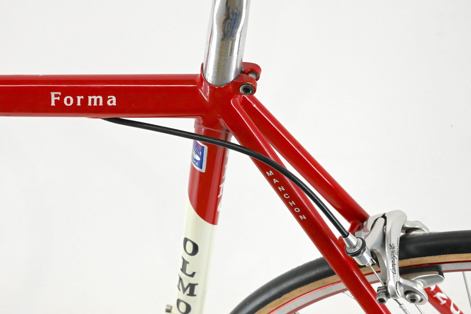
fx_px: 916
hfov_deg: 28.9
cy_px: 157
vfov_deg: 19.4
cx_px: 236
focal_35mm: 70
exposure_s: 1/500
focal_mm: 70
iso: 10000
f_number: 14
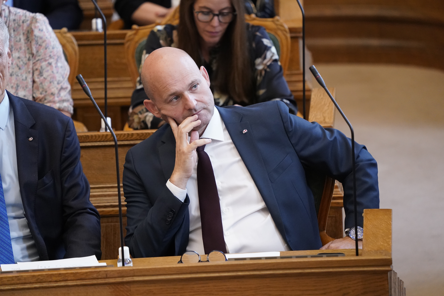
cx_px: 222
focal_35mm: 345
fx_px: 4255
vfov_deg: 4.0
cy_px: 148
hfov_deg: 6.0
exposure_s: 1/200
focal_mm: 345
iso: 6400
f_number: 5.6
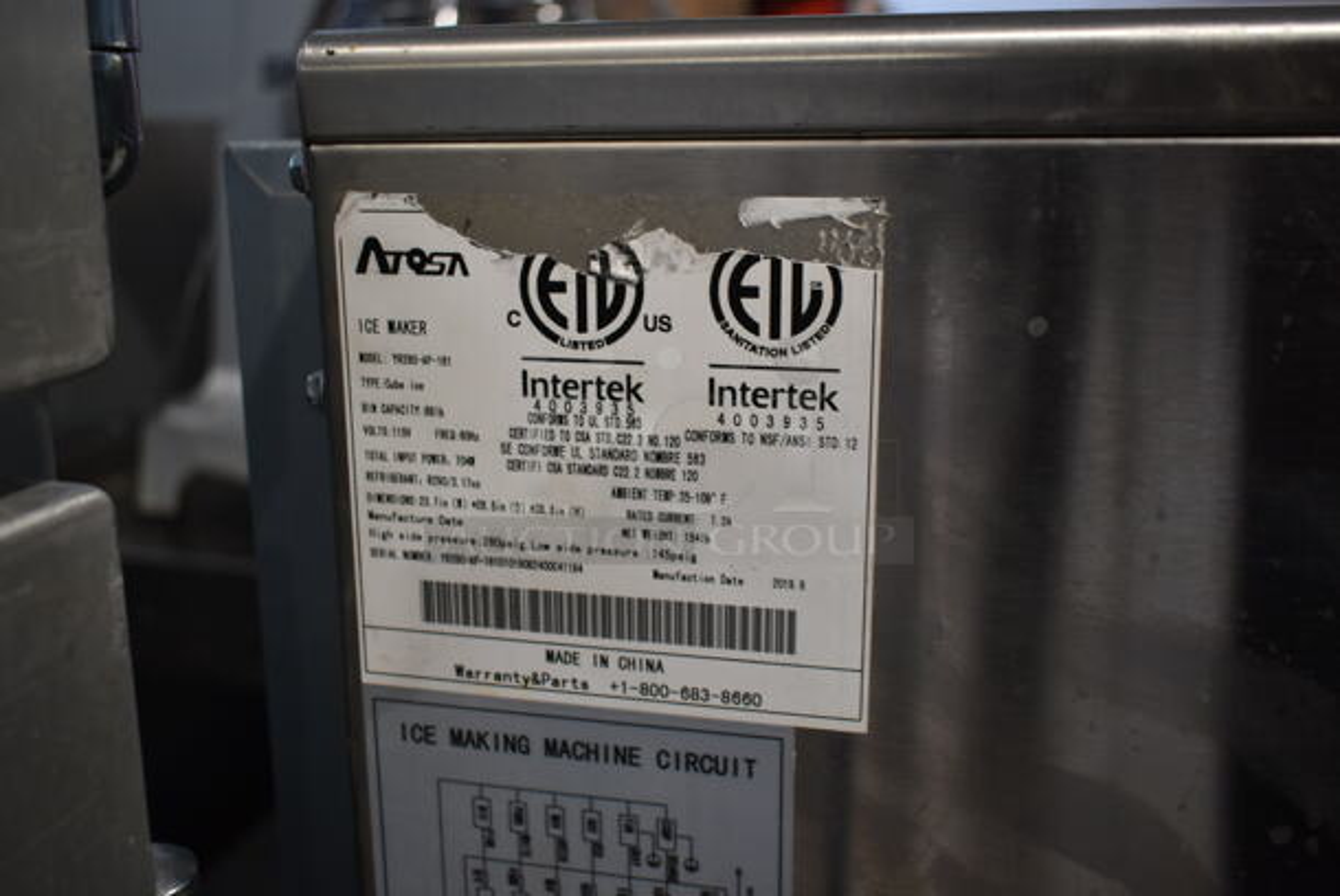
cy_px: 448
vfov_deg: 37.0
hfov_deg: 53.1
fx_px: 1341
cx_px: 670
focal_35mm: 36
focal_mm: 24
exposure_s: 1/40
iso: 560
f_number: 4
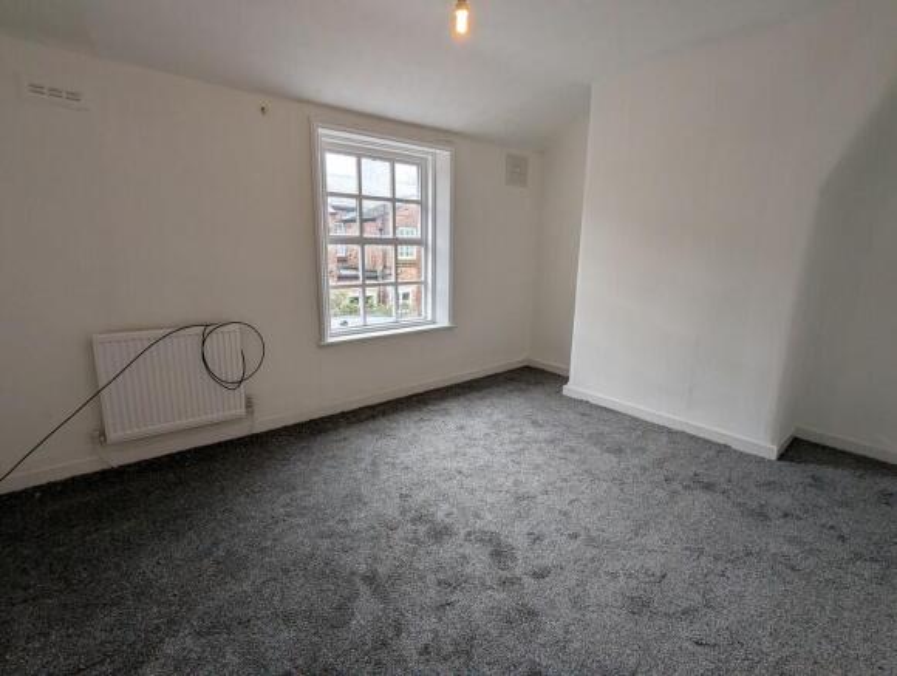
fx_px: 415
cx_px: 448
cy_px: 338
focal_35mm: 16
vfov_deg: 78.3
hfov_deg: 94.4
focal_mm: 2.35
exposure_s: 1/33.3
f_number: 2.2
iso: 80
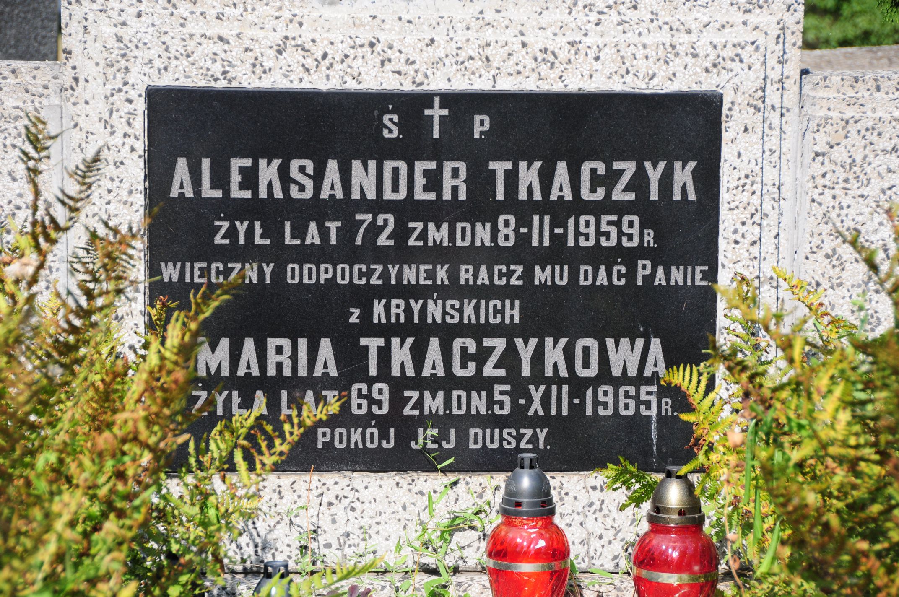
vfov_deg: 10.1
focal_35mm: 135
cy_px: 298
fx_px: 3367
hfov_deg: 15.2
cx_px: 450
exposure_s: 1/1000
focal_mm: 90
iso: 400
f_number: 7.1
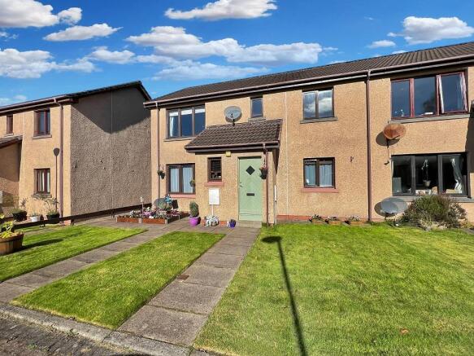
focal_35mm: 13
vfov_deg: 89.9
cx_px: 237
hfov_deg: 106.2
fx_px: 178
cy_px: 178
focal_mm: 1.57
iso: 32
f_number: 1.8
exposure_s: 1/3215
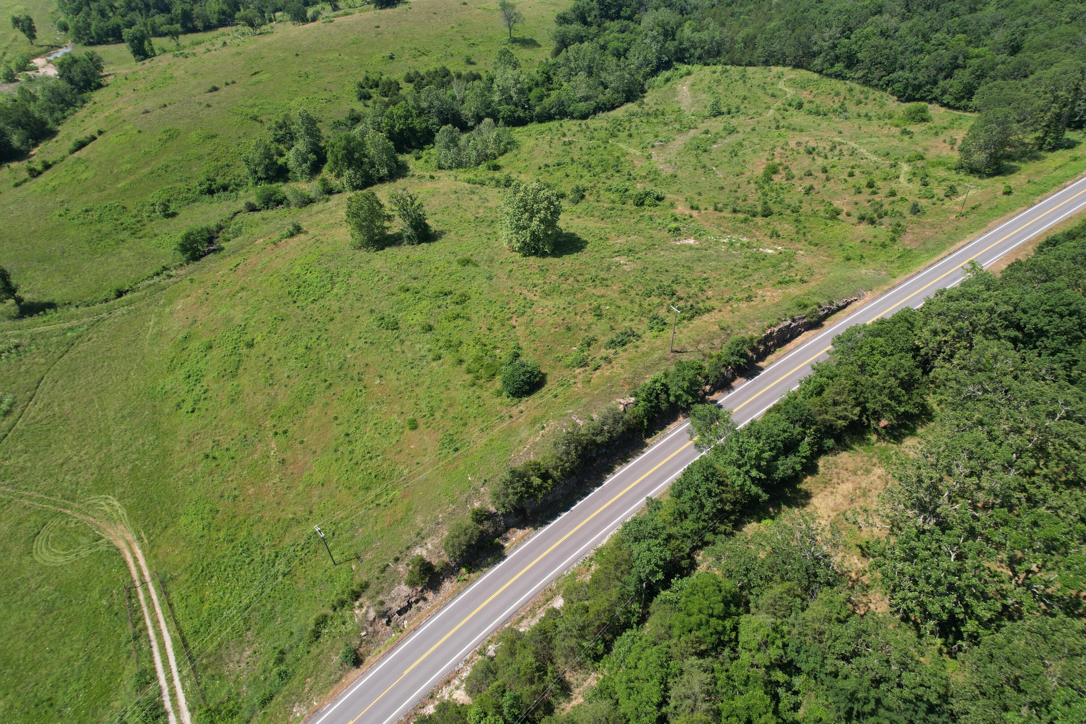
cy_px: 362
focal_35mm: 22
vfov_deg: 57.2
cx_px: 543
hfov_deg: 78.6
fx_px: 664
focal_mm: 8.38
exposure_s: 1/160
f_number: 2.8
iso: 110
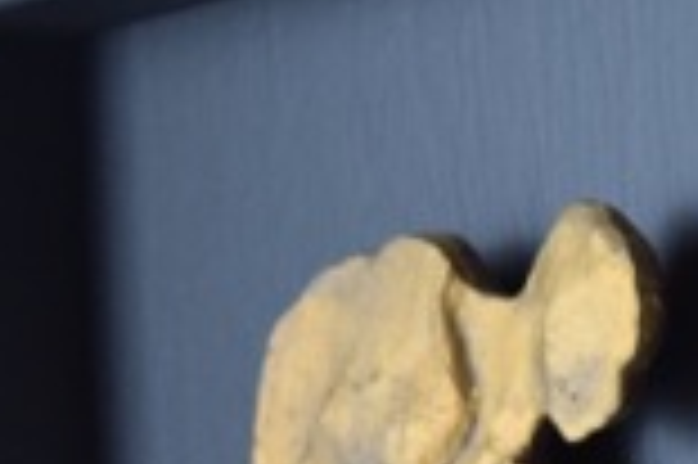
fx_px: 4319
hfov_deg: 9.1
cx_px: 923
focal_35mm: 223
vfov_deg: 6.0
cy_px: 881
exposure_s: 1/125
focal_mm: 36
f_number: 5.6
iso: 800
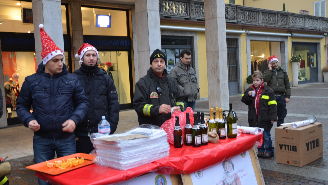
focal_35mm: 41
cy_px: 87
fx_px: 357
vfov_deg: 29.0
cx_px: 164
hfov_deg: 49.4
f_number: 4
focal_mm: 26
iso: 400
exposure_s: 1/60
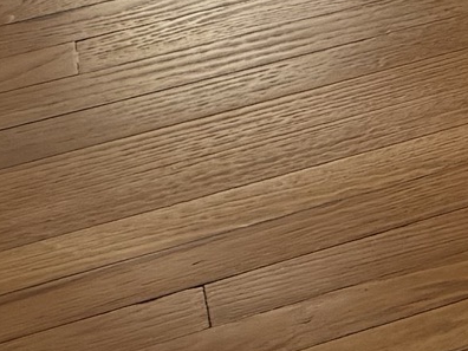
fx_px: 2515
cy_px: -922
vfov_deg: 6.7
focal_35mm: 186
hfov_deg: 7.9
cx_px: 1729
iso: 64
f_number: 1.78
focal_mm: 6.76
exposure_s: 1/121
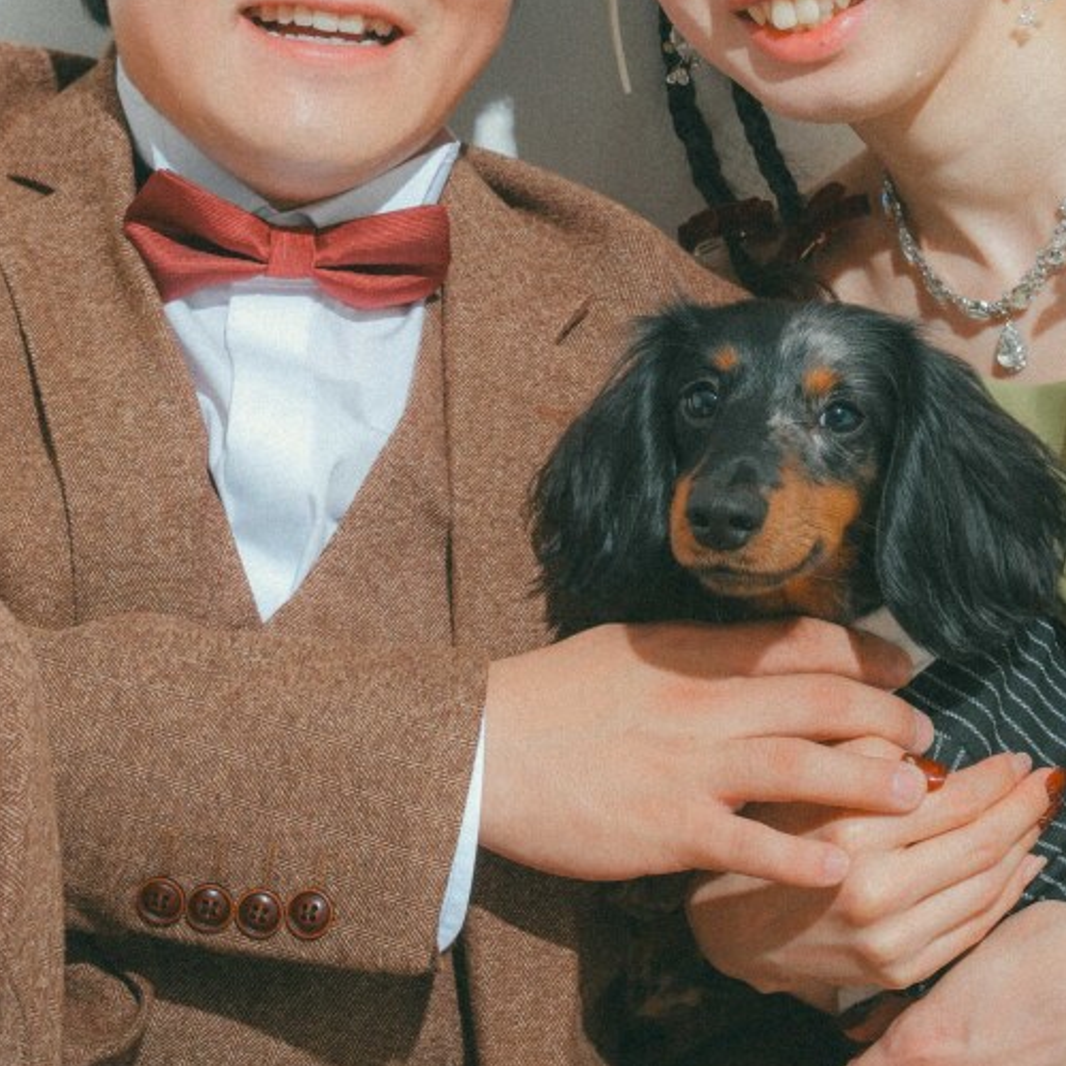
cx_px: 661
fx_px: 3554
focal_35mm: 102
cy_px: 75
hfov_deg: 17.0
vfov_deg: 16.8
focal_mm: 33.2
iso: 400
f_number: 6.4
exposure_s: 1/160
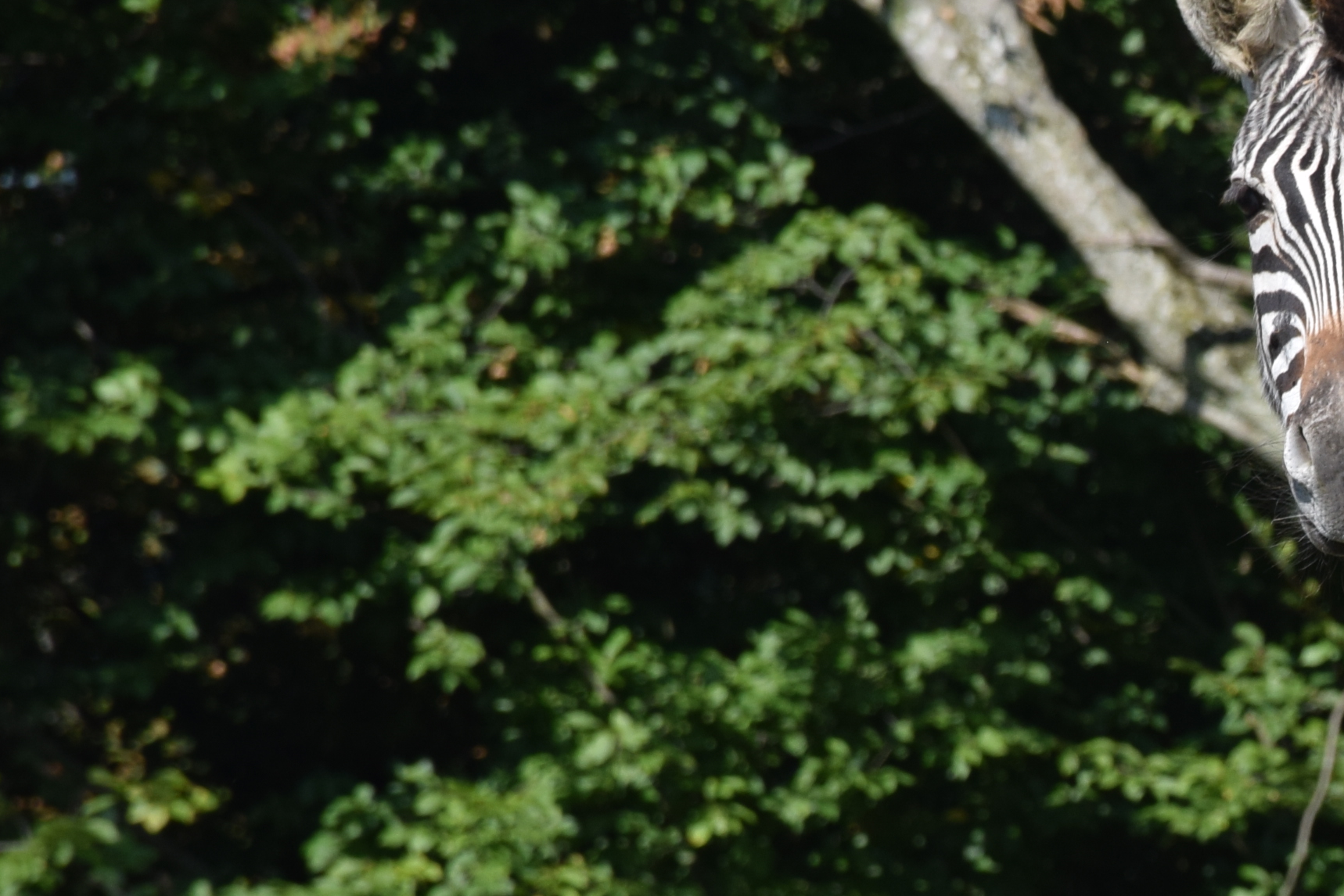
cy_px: 726
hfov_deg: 4.3
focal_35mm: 479
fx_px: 17884
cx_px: 1626
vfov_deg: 2.9
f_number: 9
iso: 200
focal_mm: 122
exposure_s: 1/320
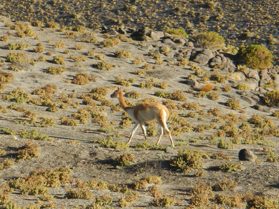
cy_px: 111
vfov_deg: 4.1
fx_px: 2895
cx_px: 170
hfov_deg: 5.5
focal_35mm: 359
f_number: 5.6
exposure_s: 1/200
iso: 100
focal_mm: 42.6
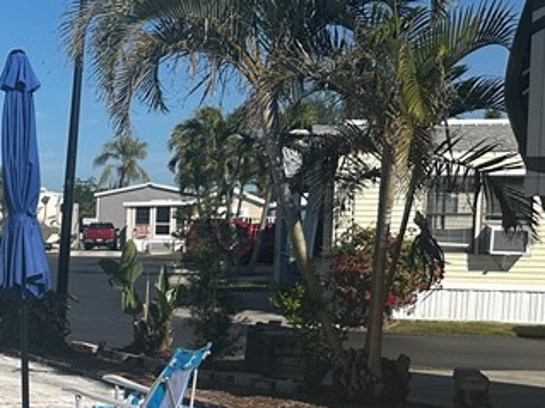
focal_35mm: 77
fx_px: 1212
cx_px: -237
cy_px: 283
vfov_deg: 19.0
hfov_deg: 21.8
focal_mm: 6.86
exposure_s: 1/9709
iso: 80
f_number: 1.78
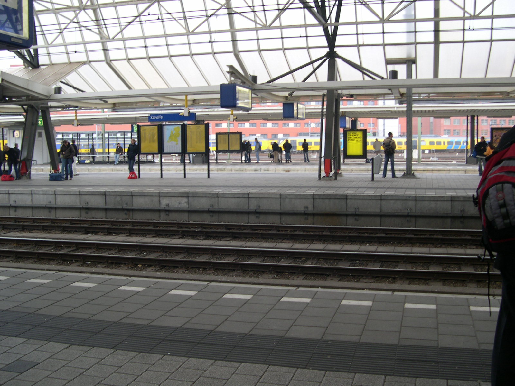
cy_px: 193
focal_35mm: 38
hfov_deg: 49.0
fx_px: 565
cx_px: 258
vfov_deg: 37.7
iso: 100
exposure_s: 1/36.6
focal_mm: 8
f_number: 2.8
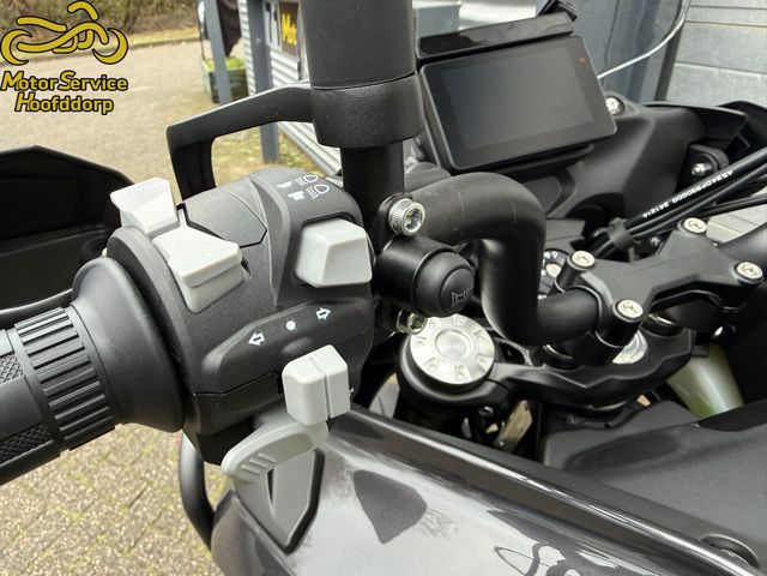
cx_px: 384
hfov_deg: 71.6
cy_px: 288
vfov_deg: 56.8
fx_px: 532
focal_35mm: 24
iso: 100
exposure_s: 1/99
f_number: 2.2
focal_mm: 2.22
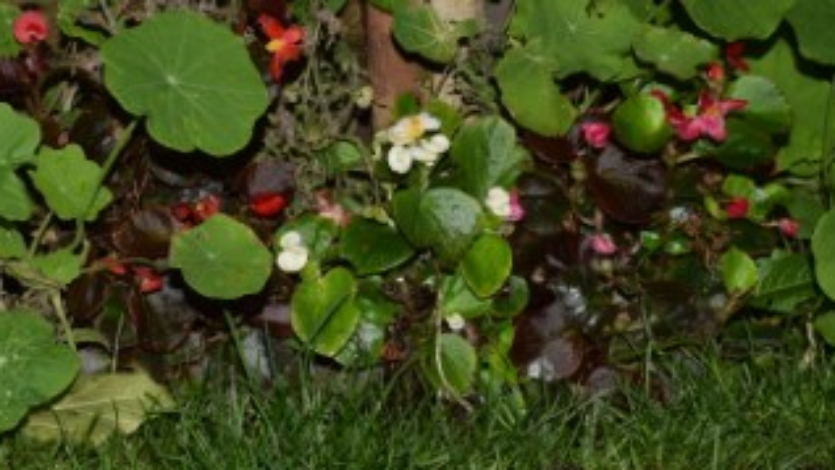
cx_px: 202
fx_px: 2285
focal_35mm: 103
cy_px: 168
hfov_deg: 20.5
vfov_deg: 11.7
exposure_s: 1/60
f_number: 8
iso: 140
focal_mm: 29
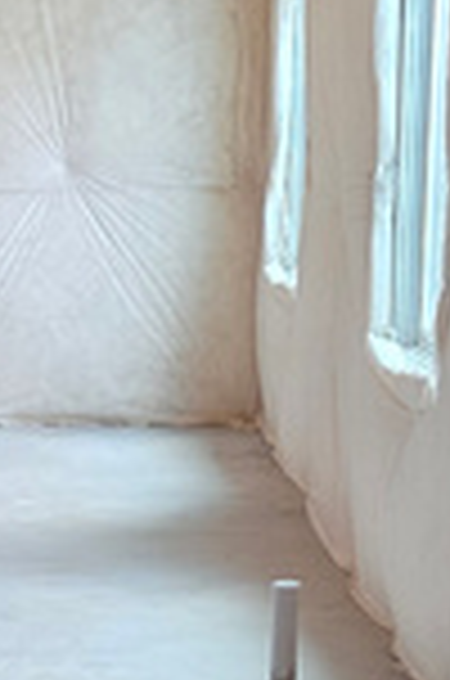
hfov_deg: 11.0
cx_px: -99
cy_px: 554
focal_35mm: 122
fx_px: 2298
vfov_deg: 16.7
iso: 250
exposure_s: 1/120
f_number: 1.8
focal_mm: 5.4
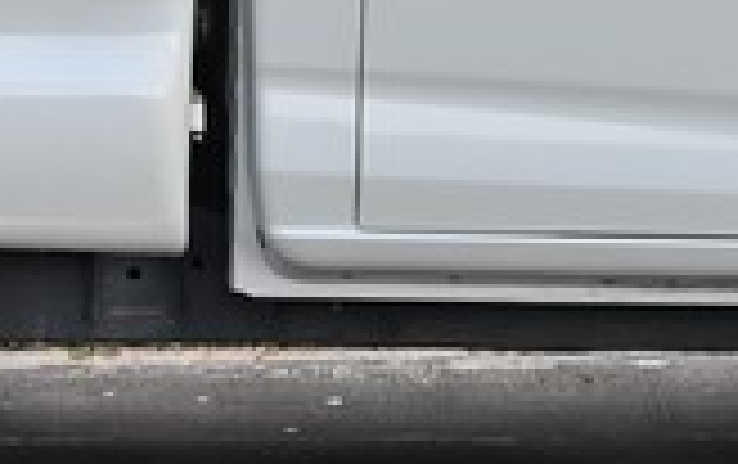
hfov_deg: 5.7
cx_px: 212
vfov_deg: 3.5
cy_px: -701
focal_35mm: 369
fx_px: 7432
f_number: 5.6
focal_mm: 36
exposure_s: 1/250
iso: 280
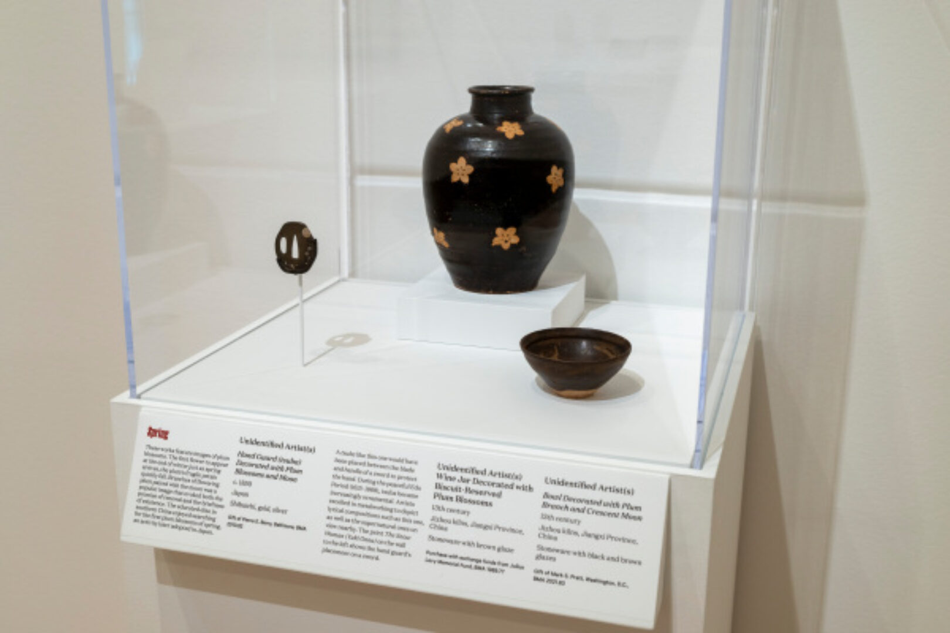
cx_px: 475
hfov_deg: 44.5
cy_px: 316
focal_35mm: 44
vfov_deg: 30.5
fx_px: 1161
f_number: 8
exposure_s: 1/4
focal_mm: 44
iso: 400
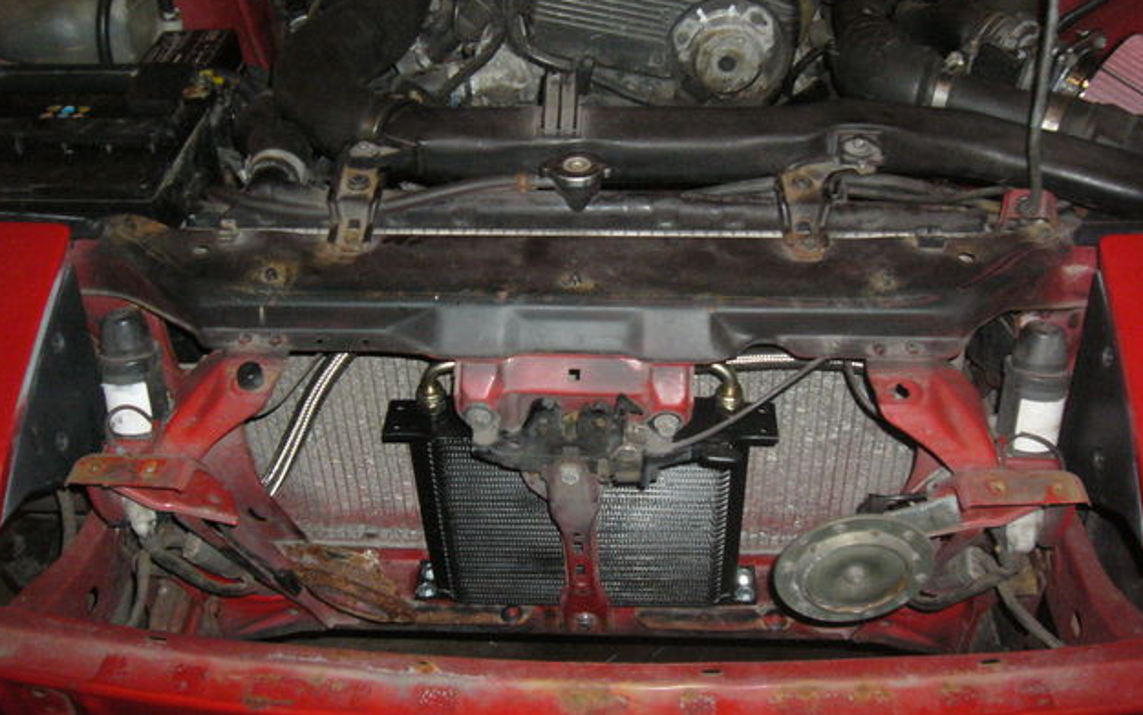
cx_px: 561
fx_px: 1184
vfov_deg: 33.6
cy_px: 311
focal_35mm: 38
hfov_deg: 51.5
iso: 400
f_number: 2.8
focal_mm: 5.8
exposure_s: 1/60
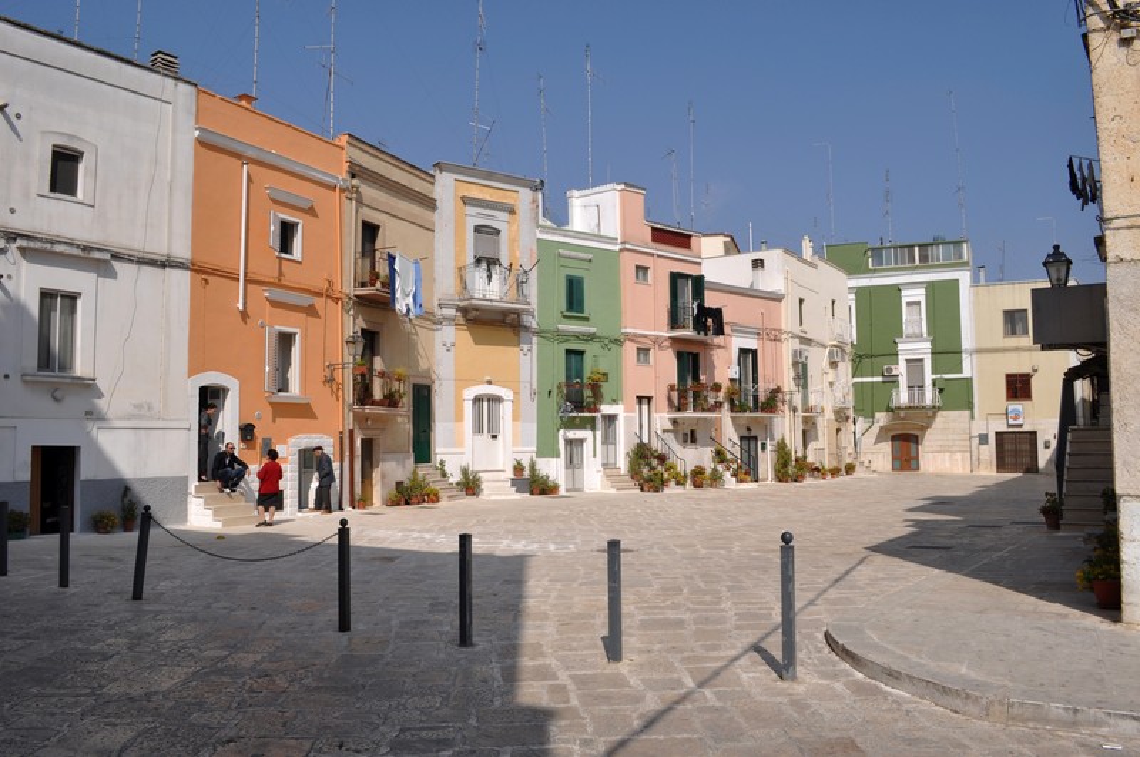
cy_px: 378
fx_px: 854
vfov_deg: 47.8
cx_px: 570
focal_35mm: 27
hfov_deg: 67.5
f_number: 16
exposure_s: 1/160
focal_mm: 18
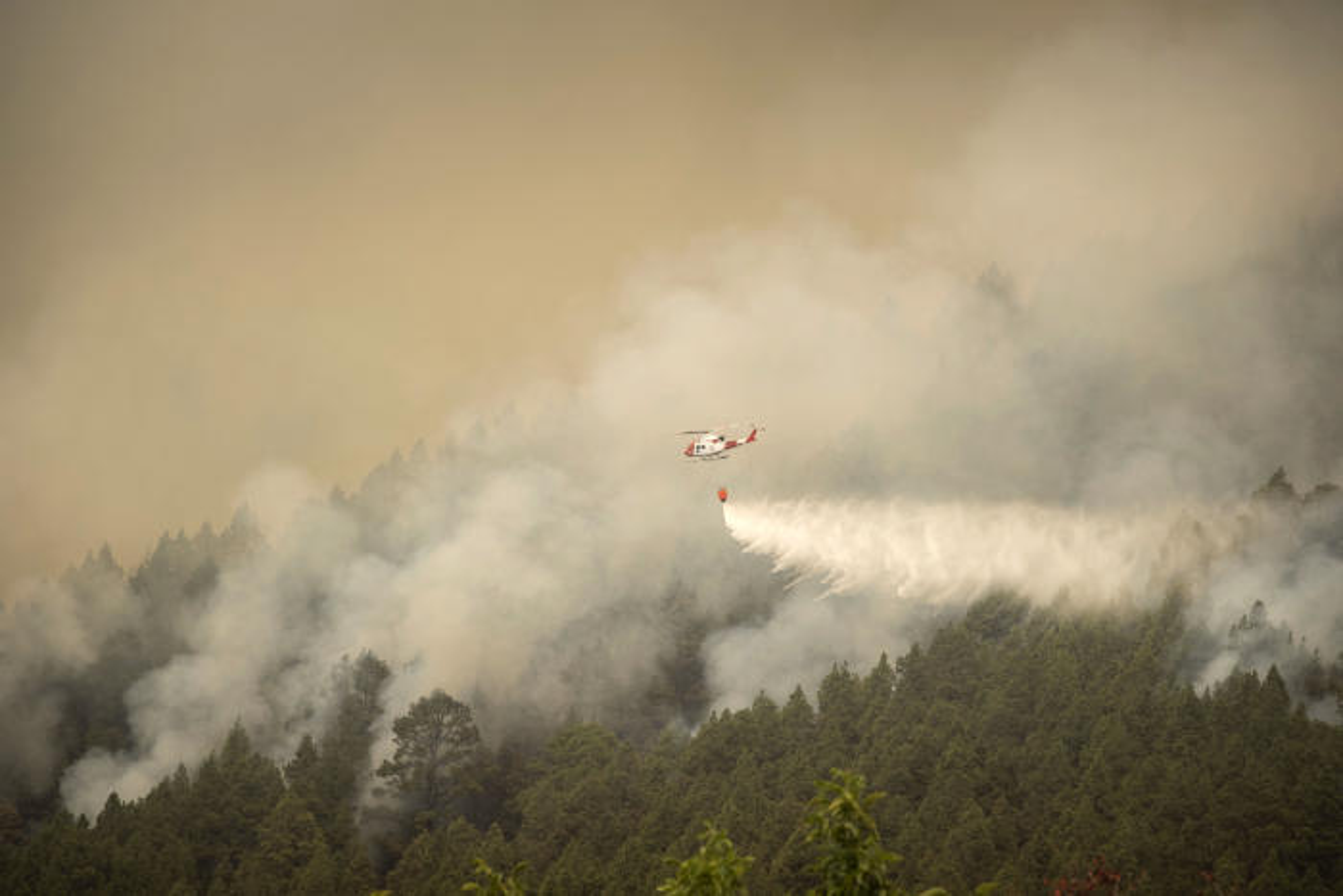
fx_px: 7835
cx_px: 672
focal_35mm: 210
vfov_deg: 6.5
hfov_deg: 9.8
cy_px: 448
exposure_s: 1/500
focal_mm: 140
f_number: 6.4
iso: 200
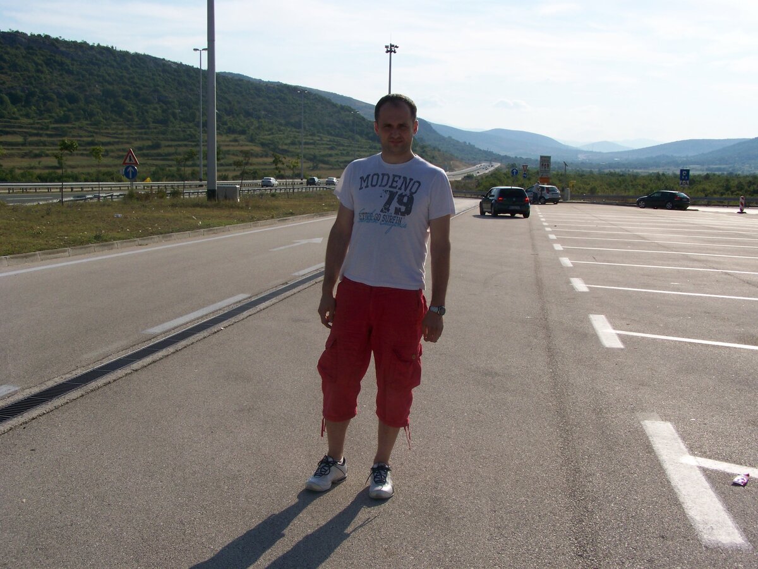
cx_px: 379
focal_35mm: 46
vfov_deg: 31.5
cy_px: 284
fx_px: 1007
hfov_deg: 41.2
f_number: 5.6
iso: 64
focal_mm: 7.6
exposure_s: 1/500
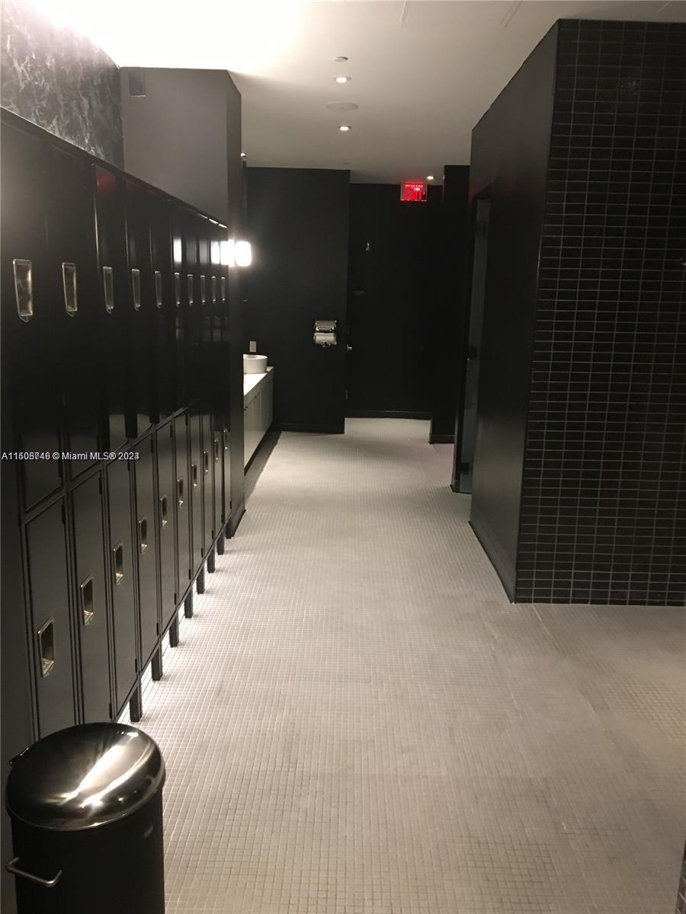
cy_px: 457
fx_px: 766
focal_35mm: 29
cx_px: 343
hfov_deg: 48.2
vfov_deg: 61.7
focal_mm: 4.15
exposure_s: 1/33
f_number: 2.2
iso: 200
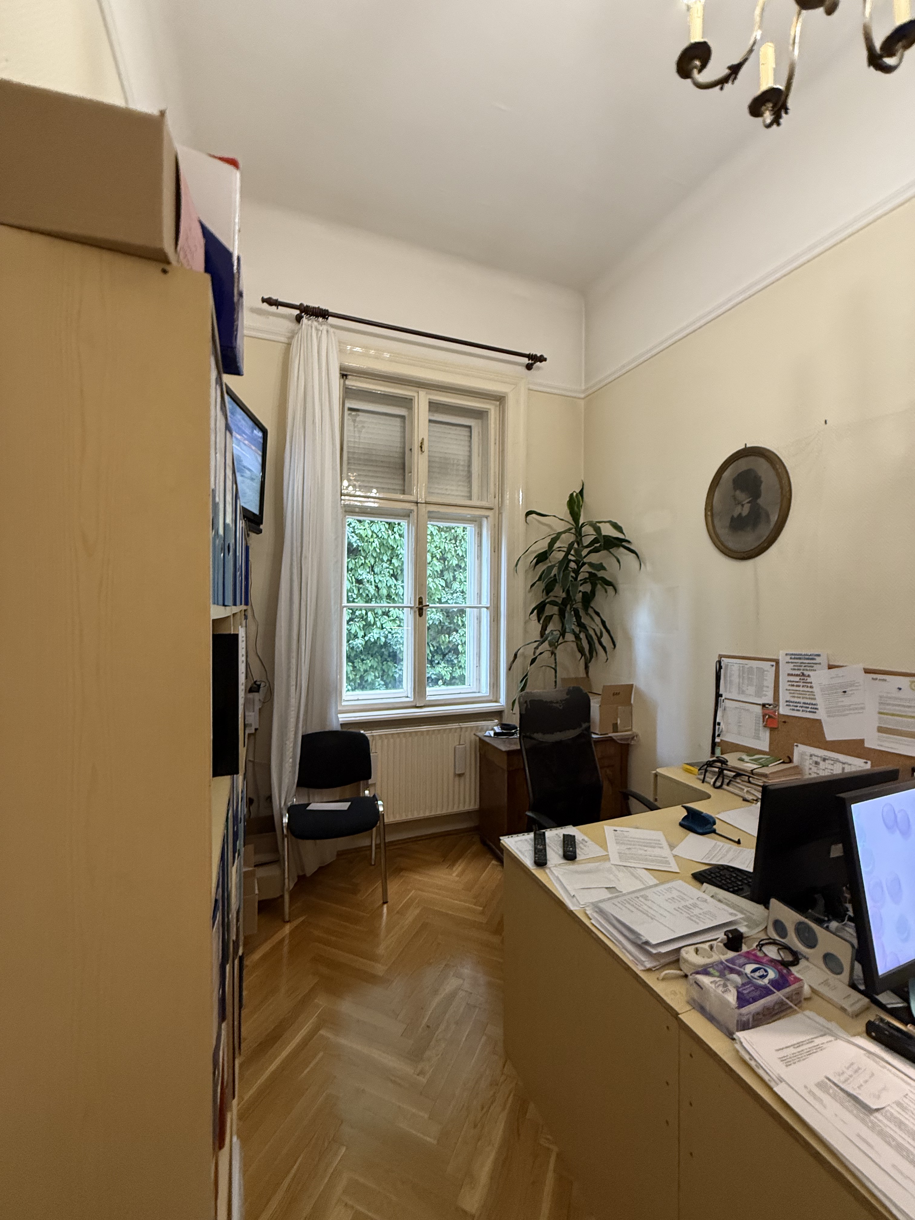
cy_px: 610
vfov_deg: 102.1
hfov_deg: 85.7
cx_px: 458
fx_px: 493
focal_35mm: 14
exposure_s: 1/50
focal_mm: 2.22
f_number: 2.2
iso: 320
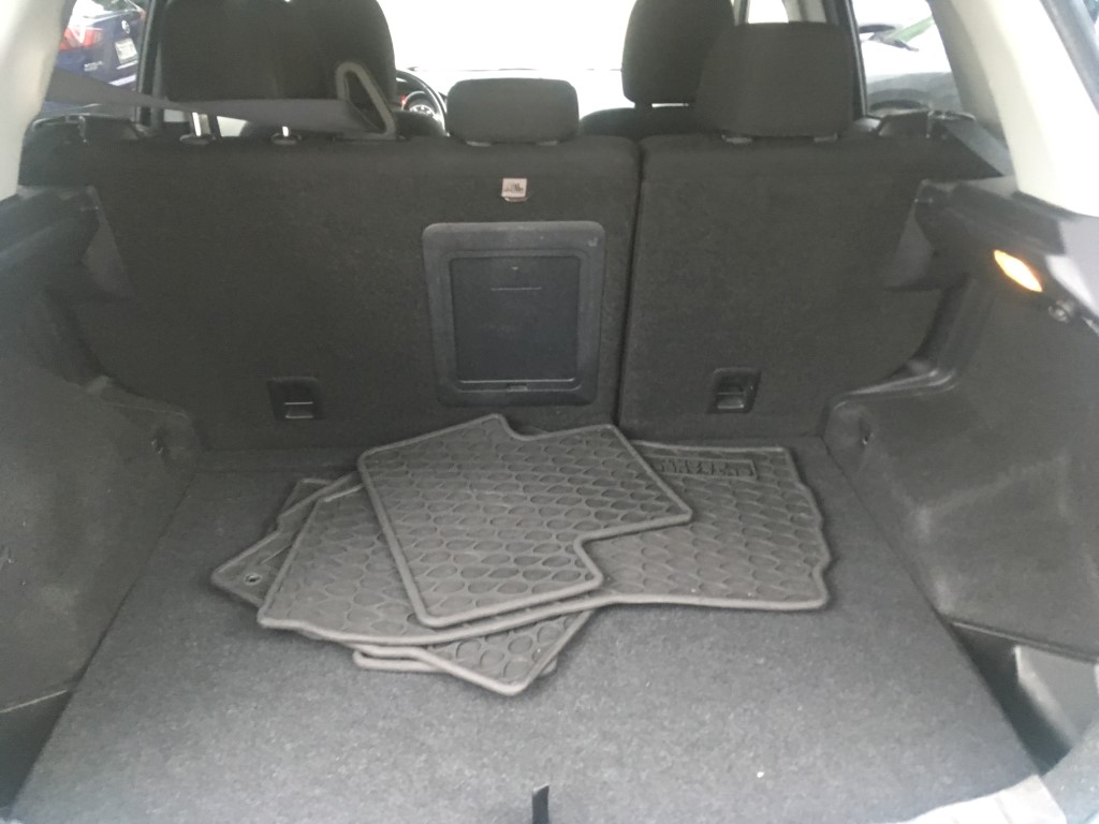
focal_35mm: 29
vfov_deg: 48.2
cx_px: 550
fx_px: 921
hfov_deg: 61.7
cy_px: 412
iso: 200
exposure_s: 1/20
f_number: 2.2
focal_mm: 4.15
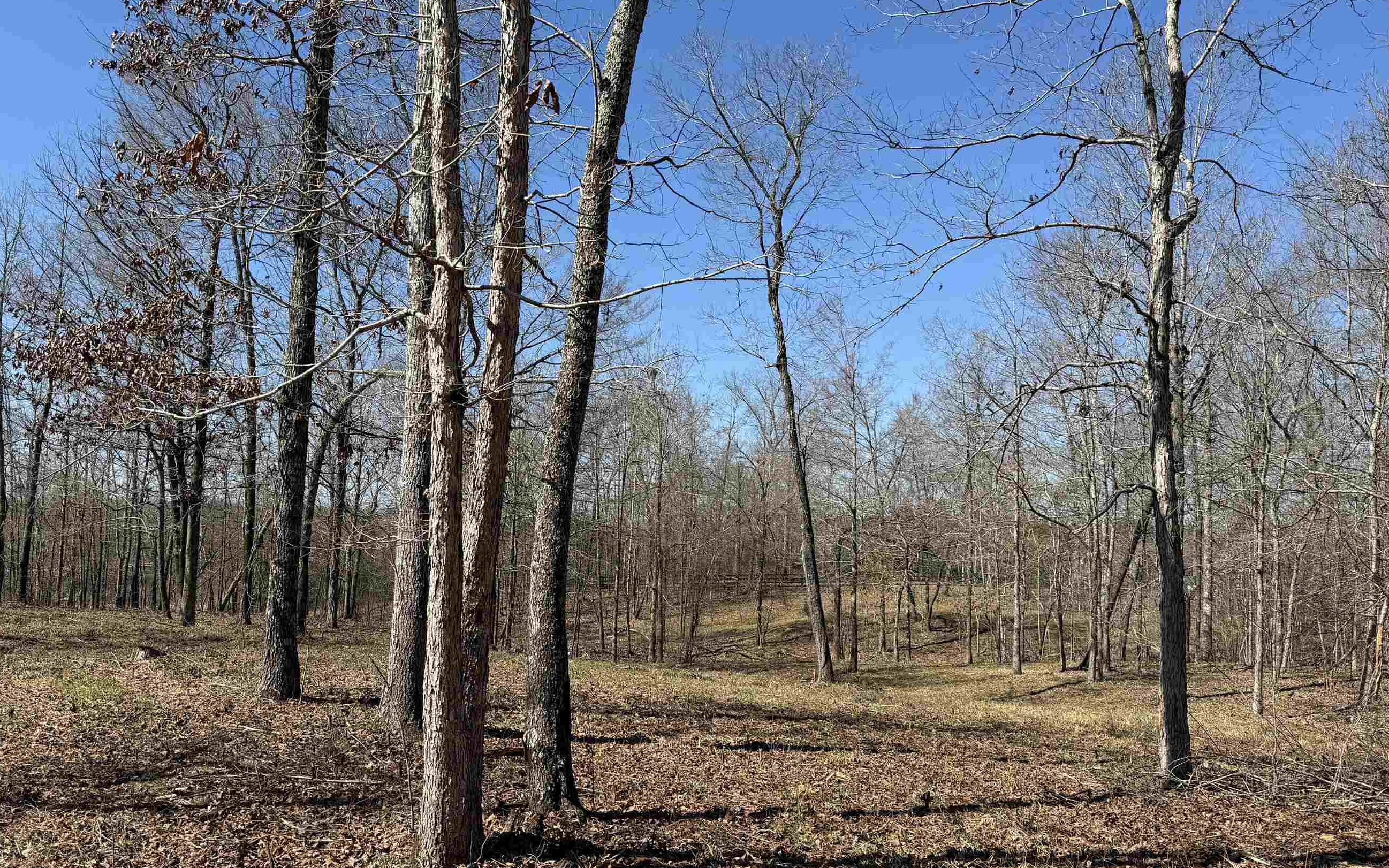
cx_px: 640
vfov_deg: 44.5
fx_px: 1060
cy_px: 481
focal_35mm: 28
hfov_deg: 66.4
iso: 80
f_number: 1.78
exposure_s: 1/3279
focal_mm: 6.76
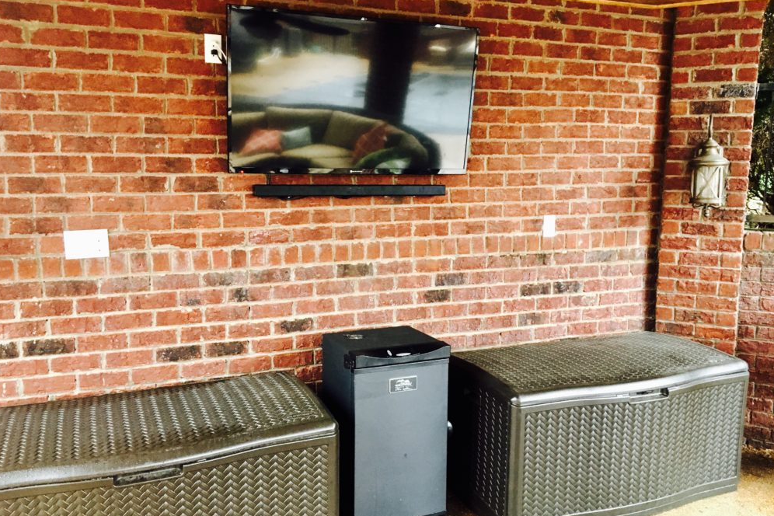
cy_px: 260
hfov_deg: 60.3
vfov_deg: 42.3
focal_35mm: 31
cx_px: 381
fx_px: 666
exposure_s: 1/30
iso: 200
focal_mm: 4.15
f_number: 2.2
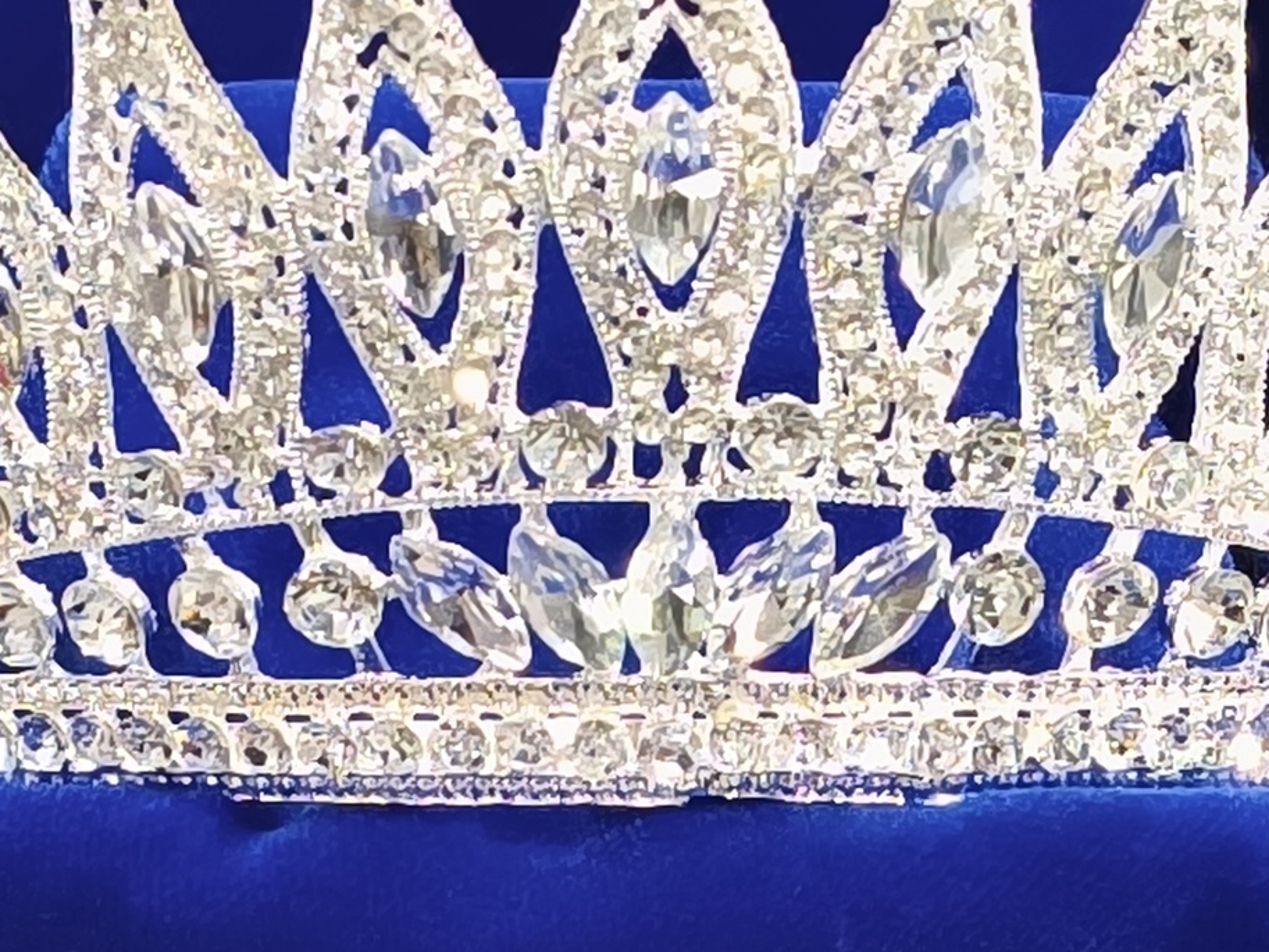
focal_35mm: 142
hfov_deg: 13.9
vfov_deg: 10.4
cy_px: 314
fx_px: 5206
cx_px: 625
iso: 2500
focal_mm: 6.57
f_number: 1.6
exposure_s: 1/800
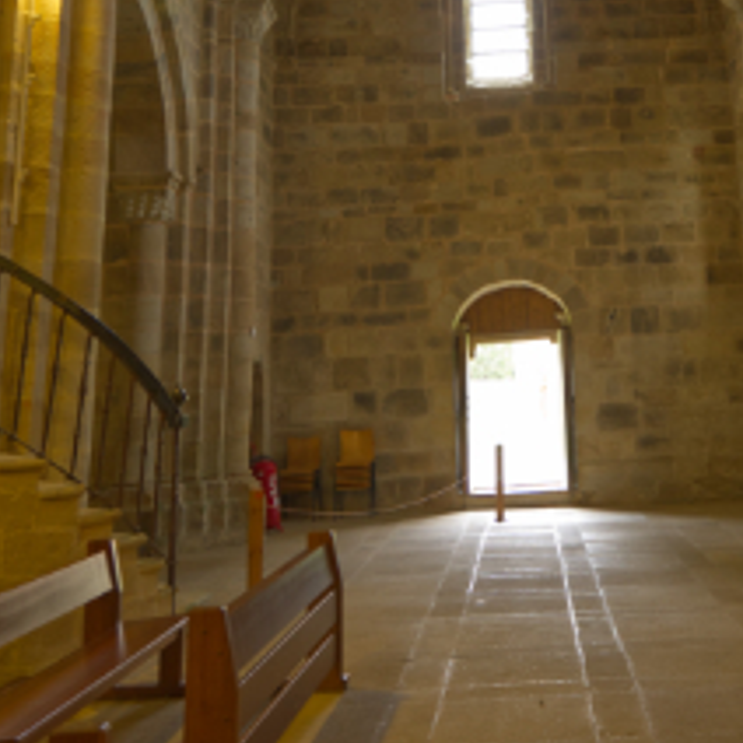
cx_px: 557
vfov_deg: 37.7
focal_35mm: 43
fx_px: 1054
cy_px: 172
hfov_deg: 37.9
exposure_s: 1/20
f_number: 4
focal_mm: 15.5
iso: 400
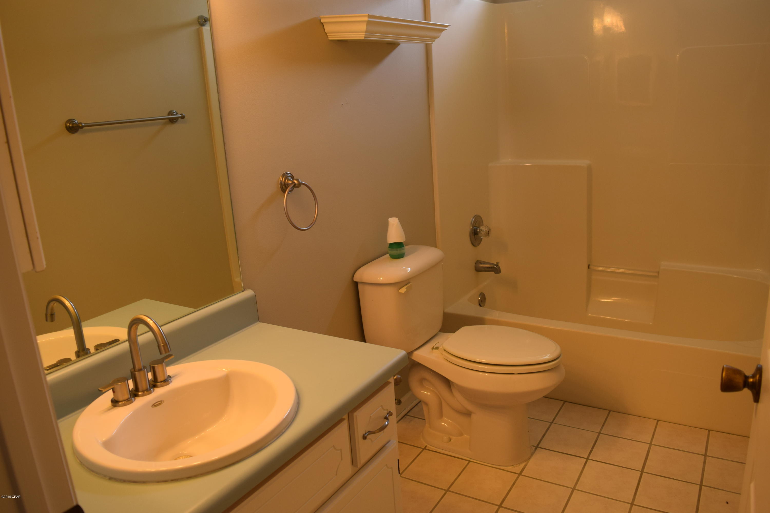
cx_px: 385
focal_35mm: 27
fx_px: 577
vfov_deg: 47.9
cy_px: 256
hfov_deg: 67.4
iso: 400
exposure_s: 1/100
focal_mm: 18
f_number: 5
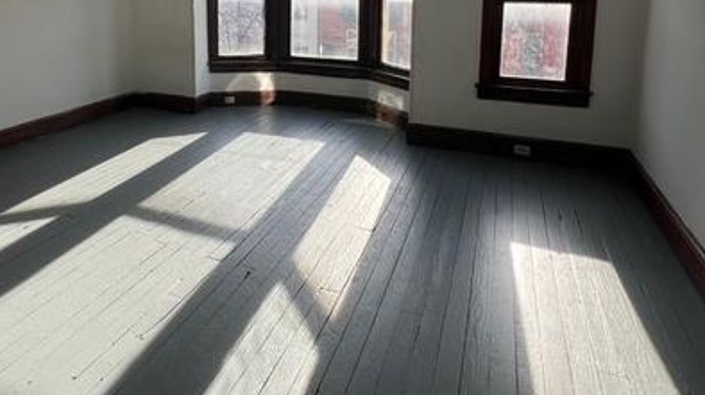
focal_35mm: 24
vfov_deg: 43.9
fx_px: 448
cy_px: 47
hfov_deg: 75.2
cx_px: 272
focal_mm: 1.57
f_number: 1.8
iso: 32
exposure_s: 1/424
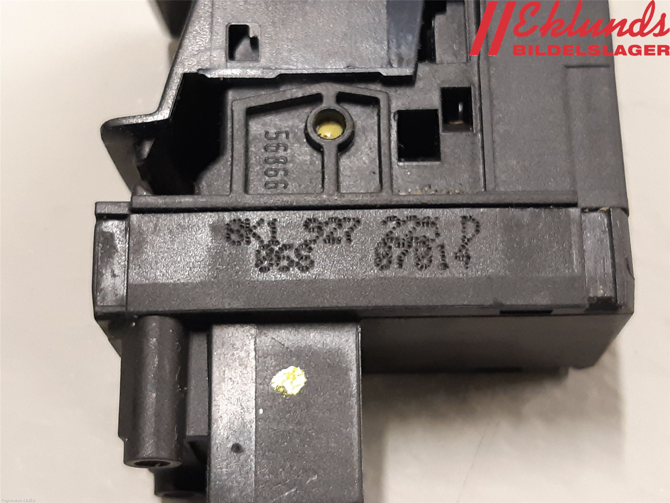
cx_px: 335
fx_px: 503
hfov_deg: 67.3
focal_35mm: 26
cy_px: 252
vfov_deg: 53.1
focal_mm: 3.93
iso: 200
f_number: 1.7
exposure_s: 1/33
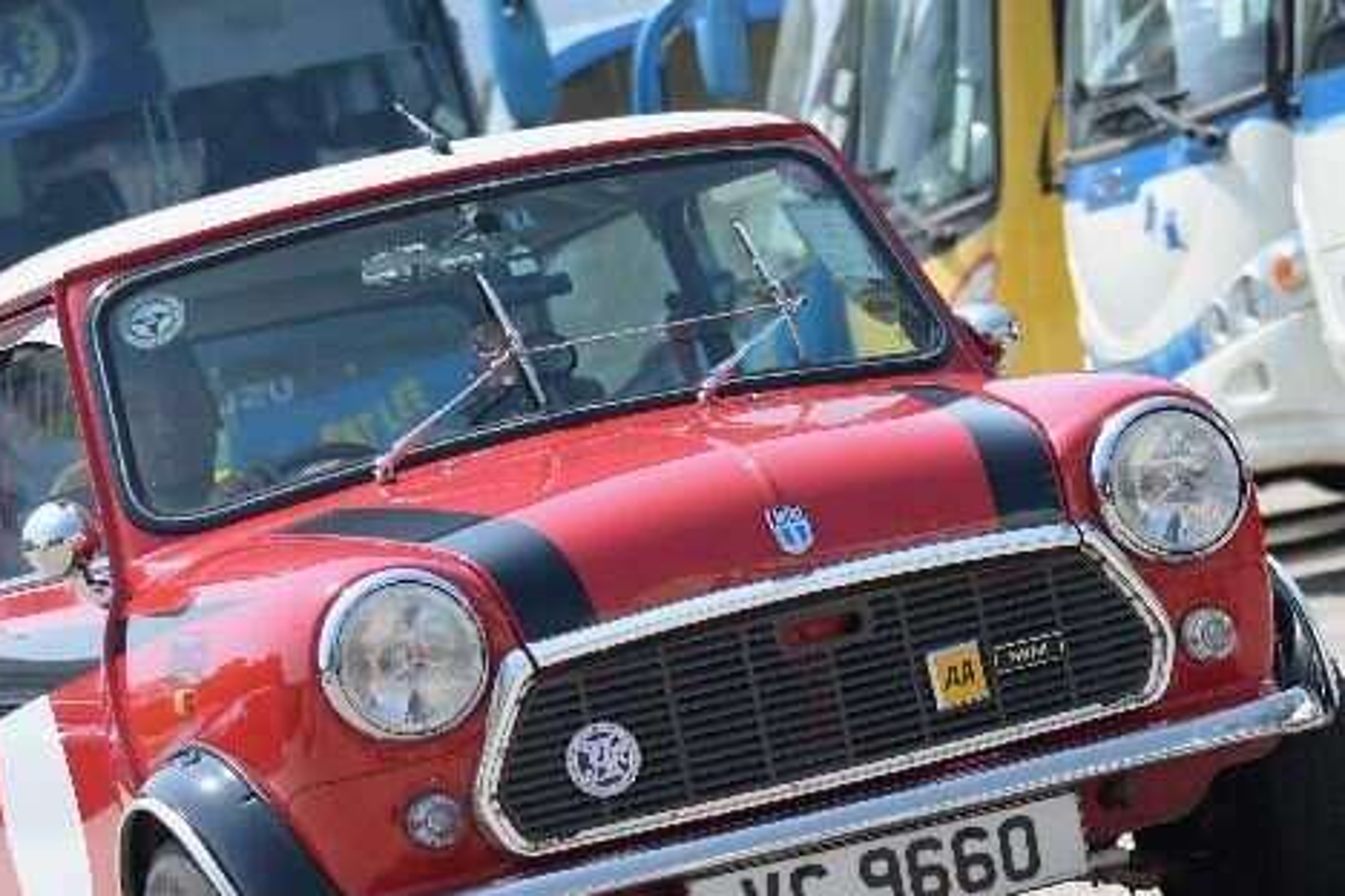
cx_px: 247
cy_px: 521
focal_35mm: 116
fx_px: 4334
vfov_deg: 11.8
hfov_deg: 17.5
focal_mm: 53
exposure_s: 1/2000
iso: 160
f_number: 2.8
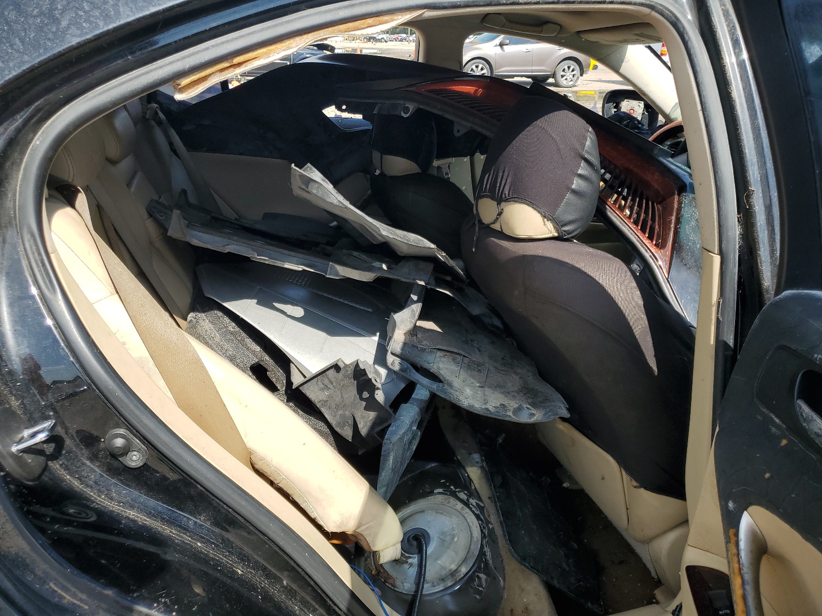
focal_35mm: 26
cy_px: 308
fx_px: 617
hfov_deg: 67.3
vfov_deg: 53.1
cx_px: 411
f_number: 1.5
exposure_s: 1/1667
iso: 50
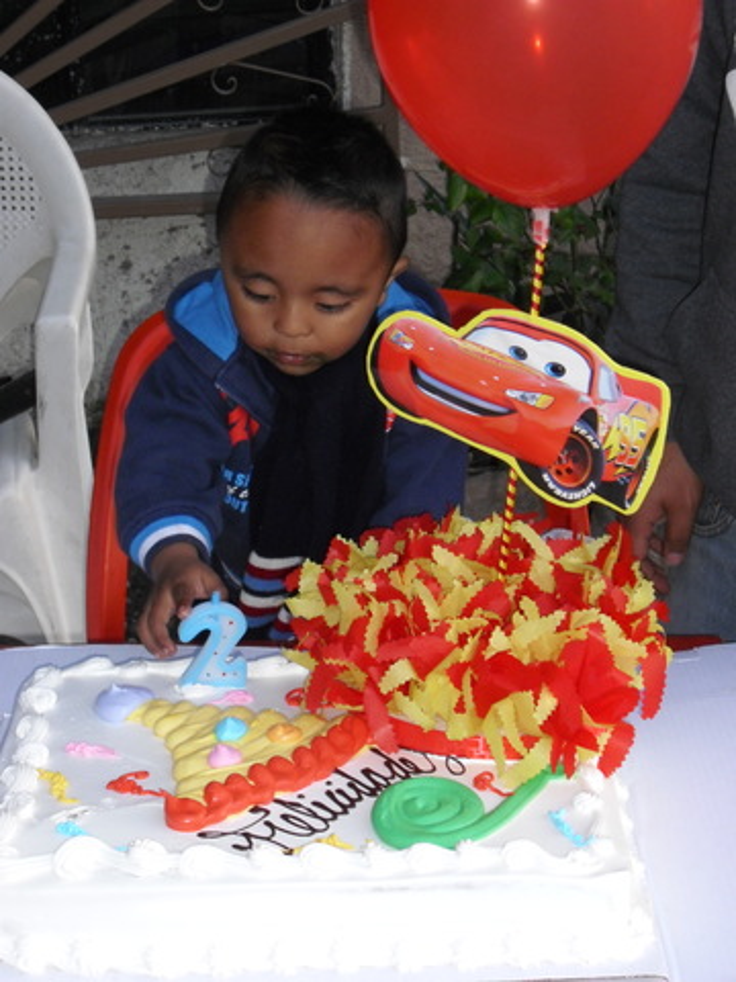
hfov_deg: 18.9
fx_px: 2211
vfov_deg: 25.0
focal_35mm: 78
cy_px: 491
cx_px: 368
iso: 200
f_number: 4.2
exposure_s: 1/60
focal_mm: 12.8
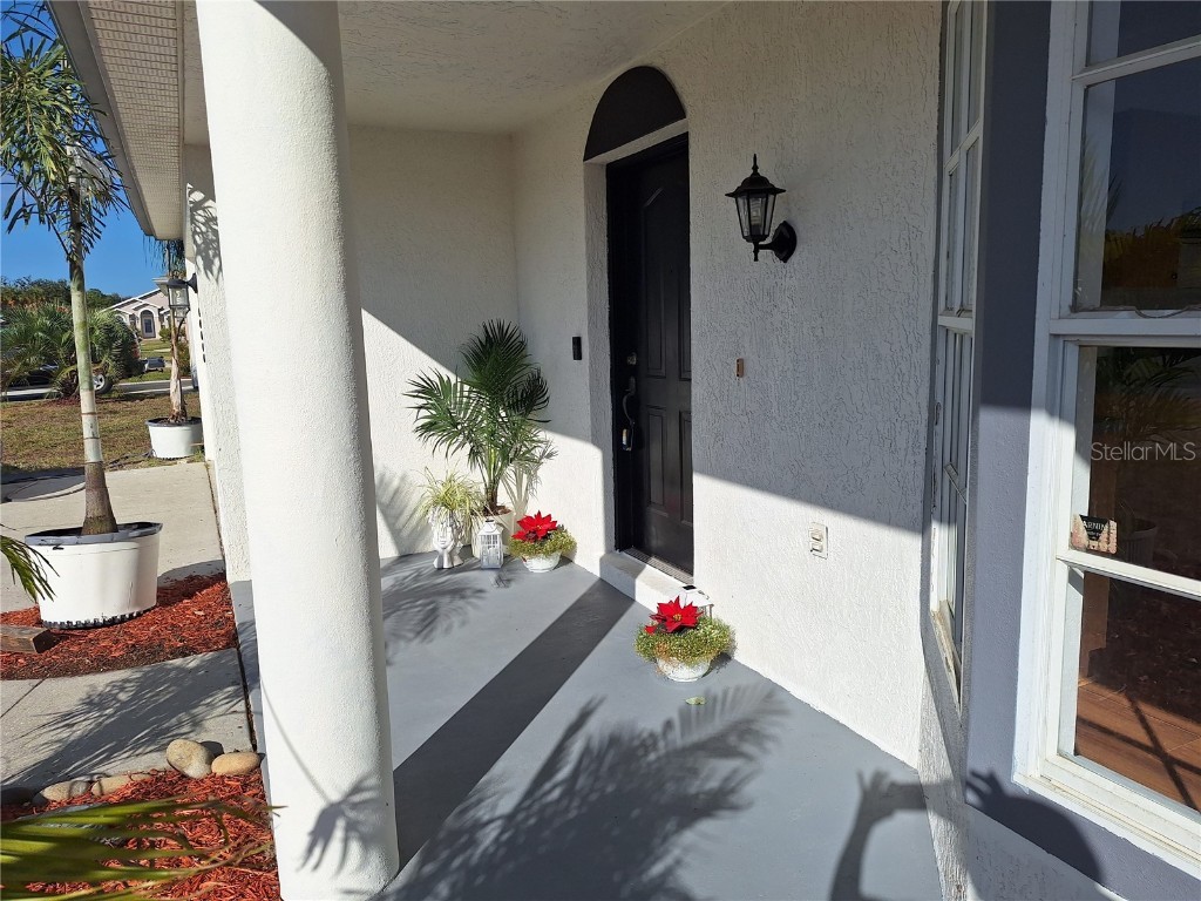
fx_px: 798
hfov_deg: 73.9
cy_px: 450
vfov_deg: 58.9
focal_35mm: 23
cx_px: 600
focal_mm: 5.54
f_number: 1.8
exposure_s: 1/6061
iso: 40
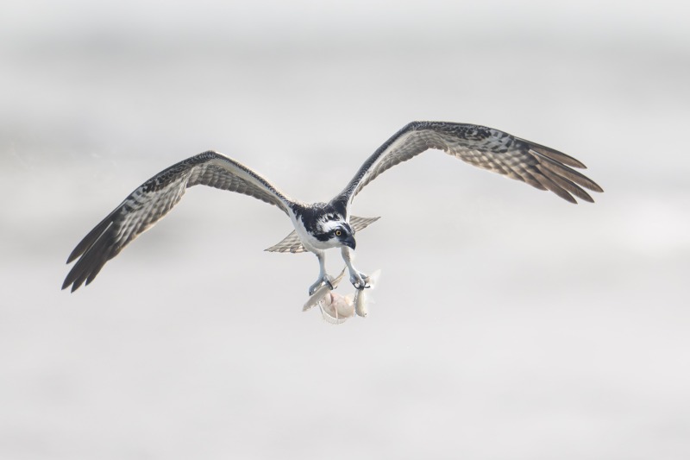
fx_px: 22994
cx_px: 345
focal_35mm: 1200
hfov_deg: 1.7
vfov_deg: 1.1
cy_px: 230
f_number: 8
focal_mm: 1200
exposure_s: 1/3200
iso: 1600
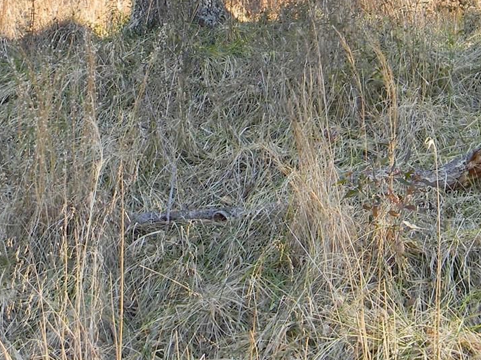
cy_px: 52
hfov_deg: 16.3
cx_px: 502
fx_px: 1640
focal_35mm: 118
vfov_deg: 12.5
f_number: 3.8
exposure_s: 1/68.1
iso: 80
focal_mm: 7.3
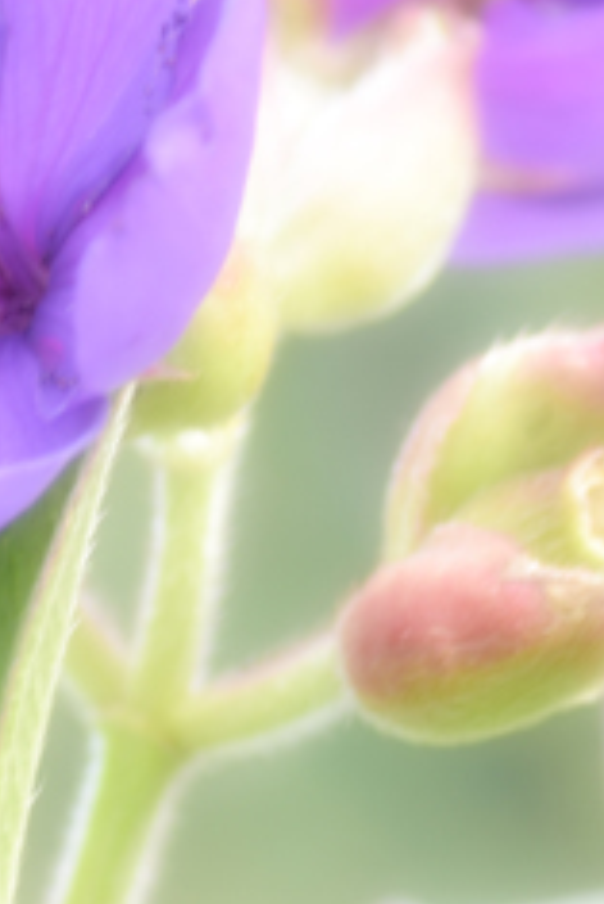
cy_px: 146
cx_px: -27
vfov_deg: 3.5
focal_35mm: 587
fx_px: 14750
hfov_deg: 2.3
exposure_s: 1/50
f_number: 5.6
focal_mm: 90
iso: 100
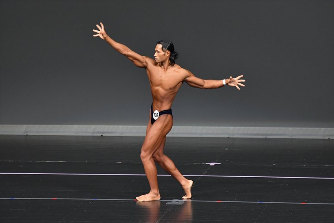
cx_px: 167
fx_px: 2782
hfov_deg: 6.9
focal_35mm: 300
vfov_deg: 4.6
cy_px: 112
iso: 4000
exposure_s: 1/400
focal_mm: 200
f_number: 5.6
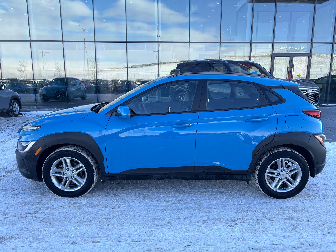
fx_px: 252
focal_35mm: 26
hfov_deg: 67.3
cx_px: 168
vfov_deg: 53.1
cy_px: 126
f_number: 1.6
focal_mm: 5.96
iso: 50
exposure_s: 1/630
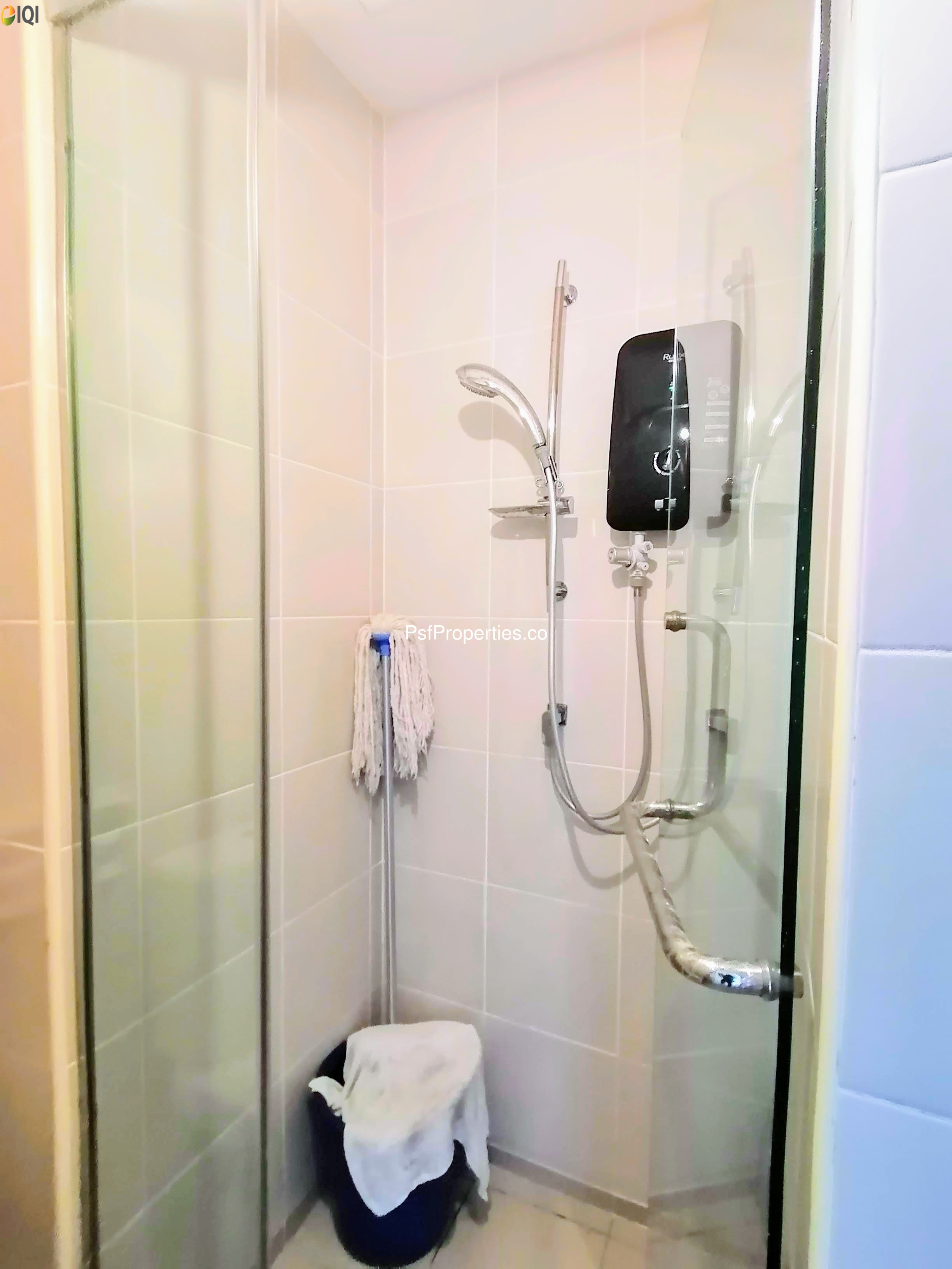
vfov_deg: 91.0
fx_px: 623
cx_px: 476
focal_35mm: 17
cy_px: 634
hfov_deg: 74.7
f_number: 2.4
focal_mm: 1.78
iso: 500
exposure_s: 1/25
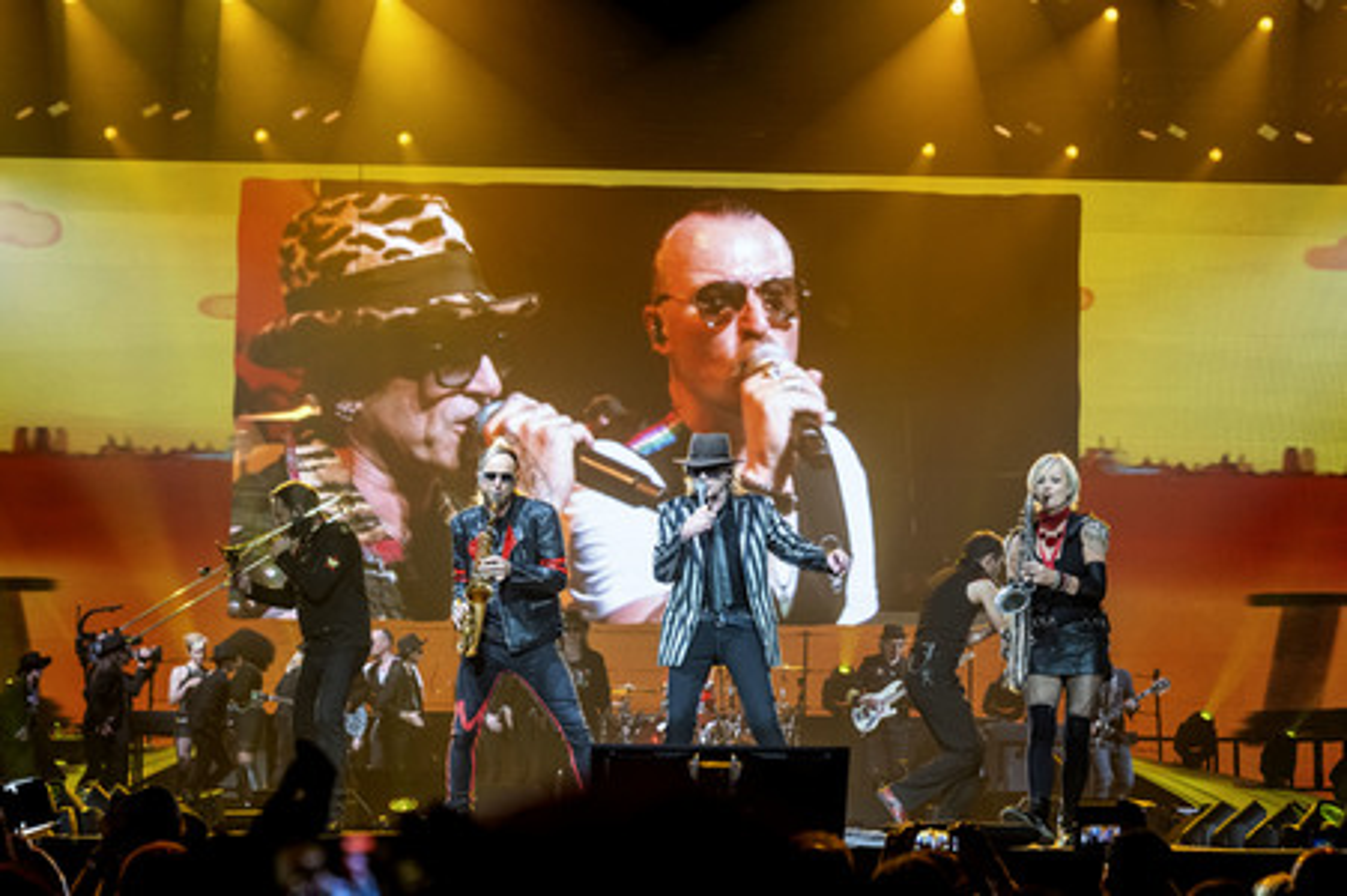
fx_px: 2430
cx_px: 674
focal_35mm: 65
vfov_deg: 20.9
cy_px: 448
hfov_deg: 31.0
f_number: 4
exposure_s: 1/320
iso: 1600
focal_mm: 65
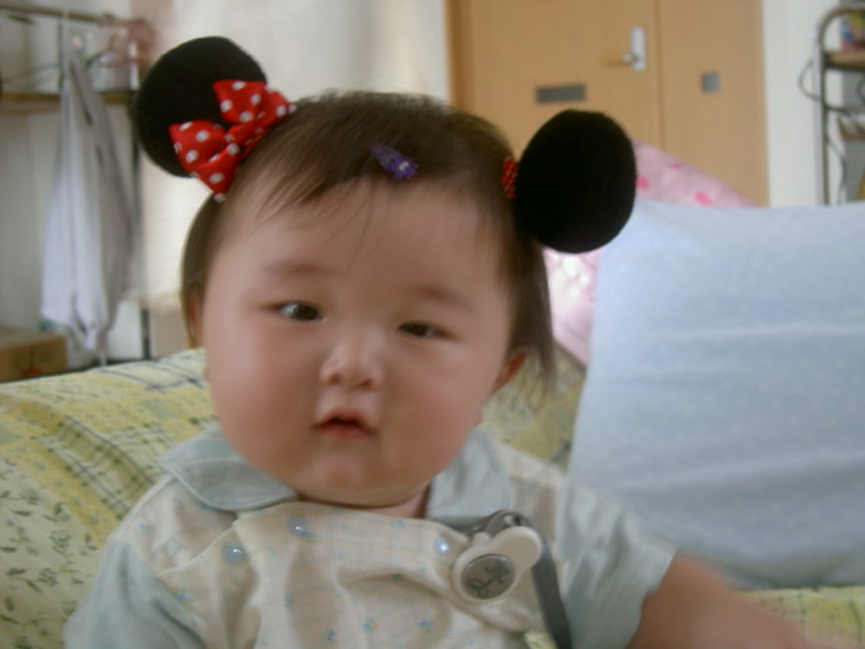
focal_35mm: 55
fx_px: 1374
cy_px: 324
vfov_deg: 26.6
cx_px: 432
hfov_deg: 34.9
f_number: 3.3
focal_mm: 11.3
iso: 100
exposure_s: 1/8
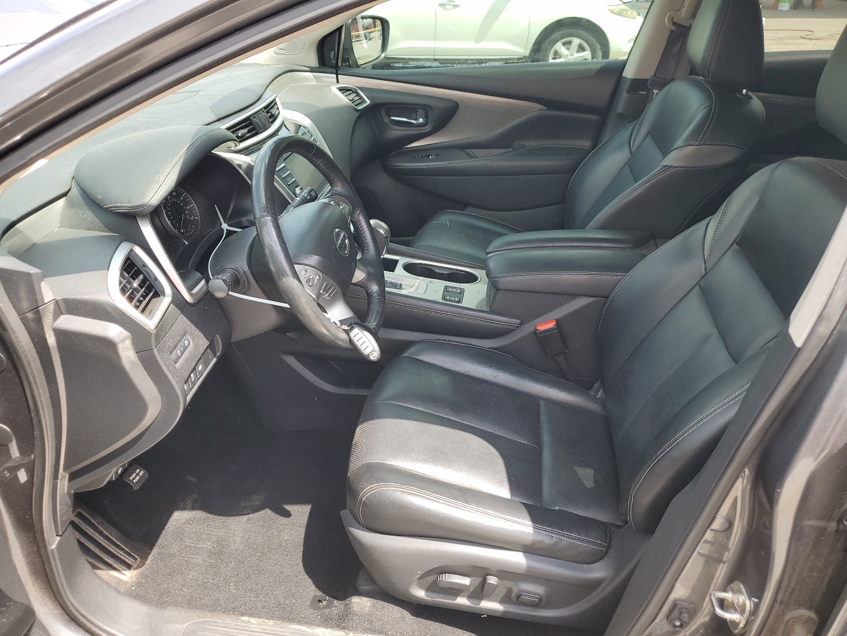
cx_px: 424
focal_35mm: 26
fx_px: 636
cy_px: 318
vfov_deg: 53.1
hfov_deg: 67.3
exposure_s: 1/435
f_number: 1.5
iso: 50
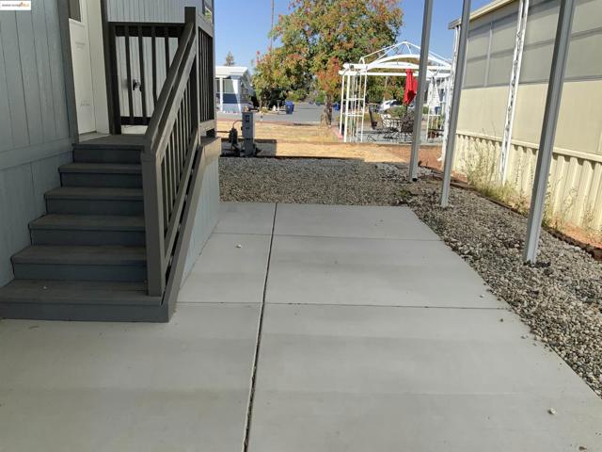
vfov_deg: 48.2
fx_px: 504
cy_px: 226
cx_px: 301
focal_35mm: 29
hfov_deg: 61.7
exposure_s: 1/912
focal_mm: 3
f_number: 1.8
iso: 16
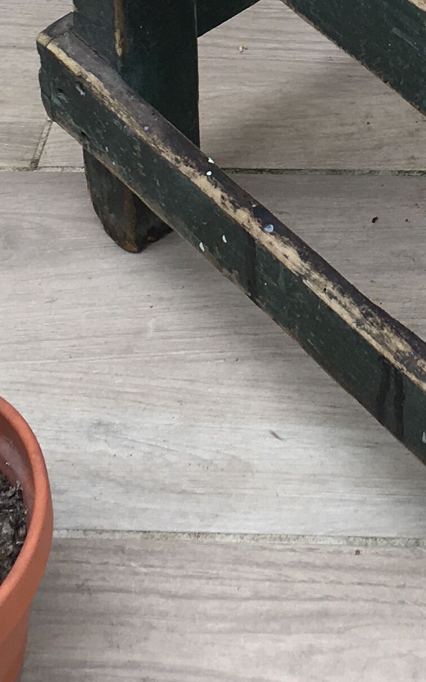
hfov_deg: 12.5
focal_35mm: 103
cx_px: 475
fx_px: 1913
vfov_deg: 19.0
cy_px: -156
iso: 25
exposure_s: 1/182
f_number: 2.2
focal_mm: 4.15
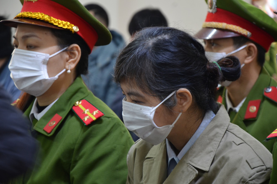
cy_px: 92
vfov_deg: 8.7
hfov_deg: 13.1
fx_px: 1209
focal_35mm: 158
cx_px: 138
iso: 640
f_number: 5.6
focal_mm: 105
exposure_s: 1/5
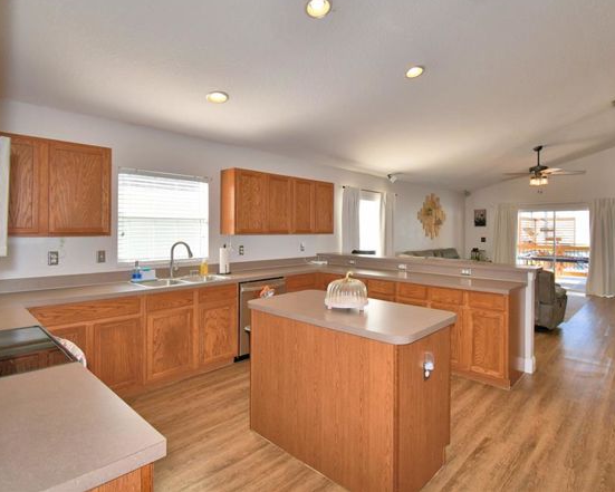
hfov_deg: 85.8
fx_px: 328
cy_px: 231
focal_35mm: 18
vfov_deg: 73.7
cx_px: 351
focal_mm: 10
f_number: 4.5
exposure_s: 1/100
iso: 100
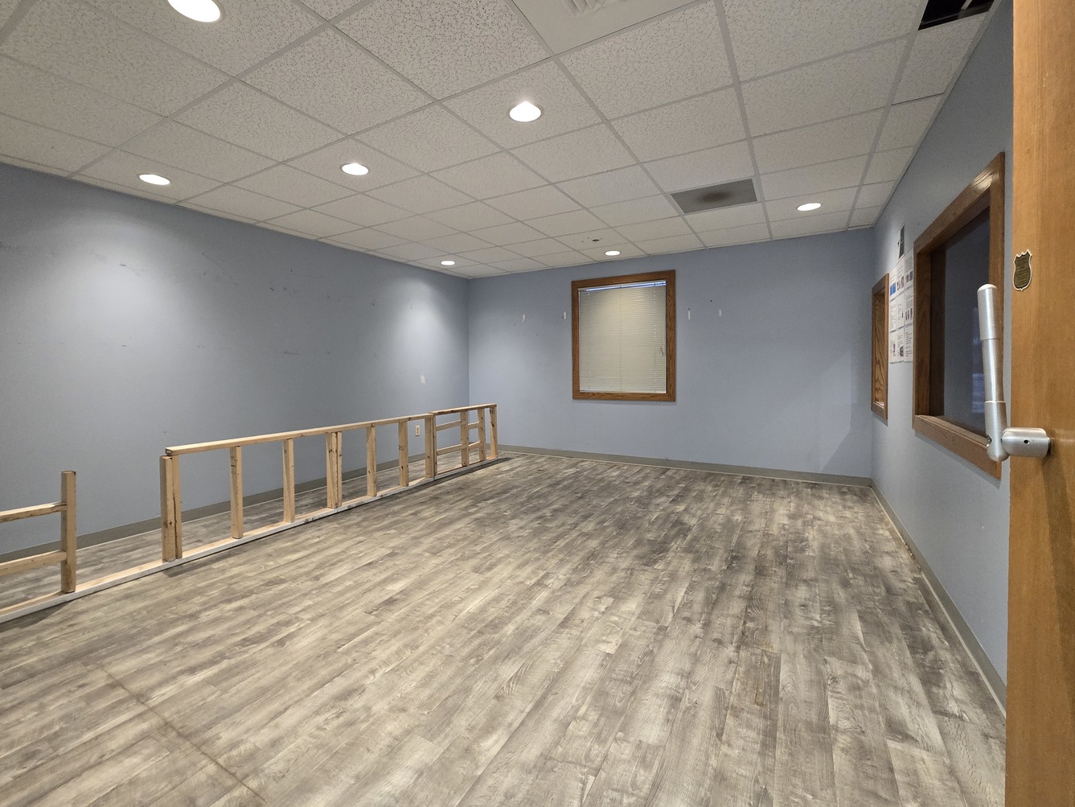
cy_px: 380
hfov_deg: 102.0
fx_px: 435
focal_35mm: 14
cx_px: 507
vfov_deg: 85.6
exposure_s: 1/60
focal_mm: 2.2
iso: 320
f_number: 2.2
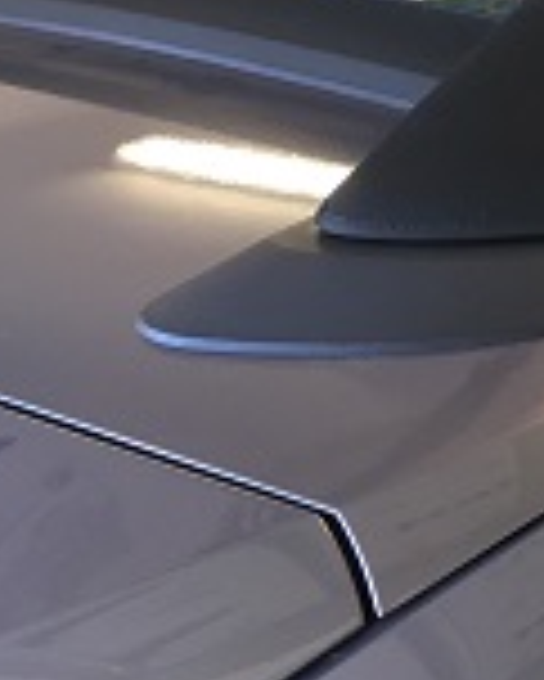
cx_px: 913
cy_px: 214
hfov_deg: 15.8
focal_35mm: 86
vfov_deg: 22.1
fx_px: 1729
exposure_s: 1/30
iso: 80
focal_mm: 4.15
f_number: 2.2
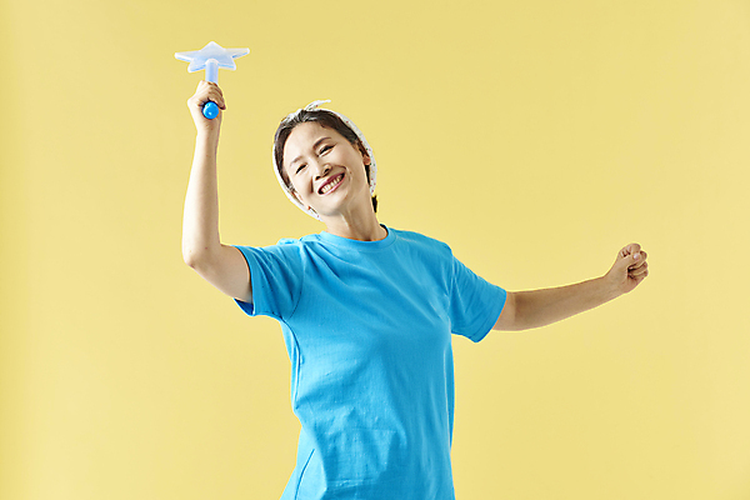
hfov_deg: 20.0
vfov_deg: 13.4
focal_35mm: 102
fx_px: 2125
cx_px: 375
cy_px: 250
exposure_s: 1/125
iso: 160
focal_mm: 102
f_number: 8
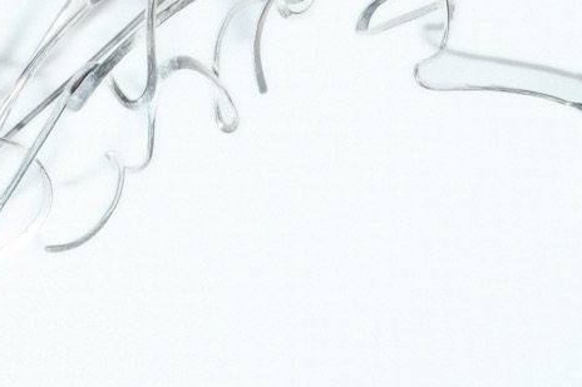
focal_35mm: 138
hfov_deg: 14.8
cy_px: 51
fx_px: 2230
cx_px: 189
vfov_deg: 9.9
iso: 250
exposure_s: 1/250
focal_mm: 33
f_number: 11
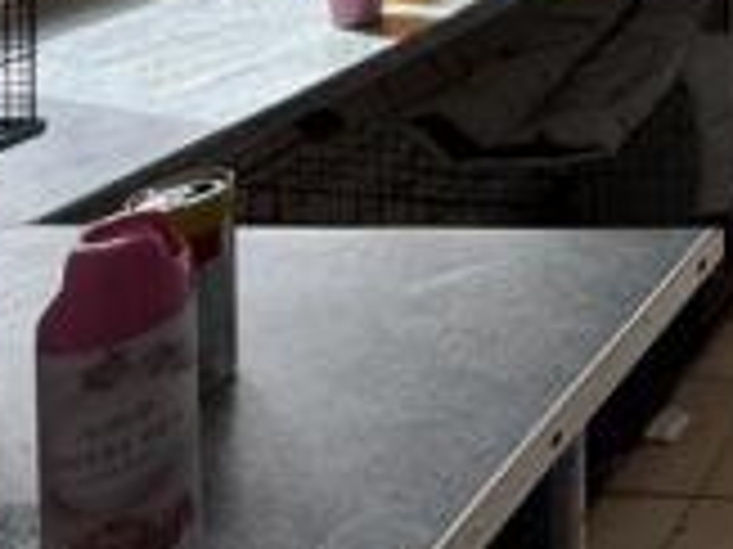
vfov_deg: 21.5
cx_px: 1243
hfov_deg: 23.9
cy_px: -380
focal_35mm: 50
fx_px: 1058
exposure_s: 1/176
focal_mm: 2.22
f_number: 2.2
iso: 50
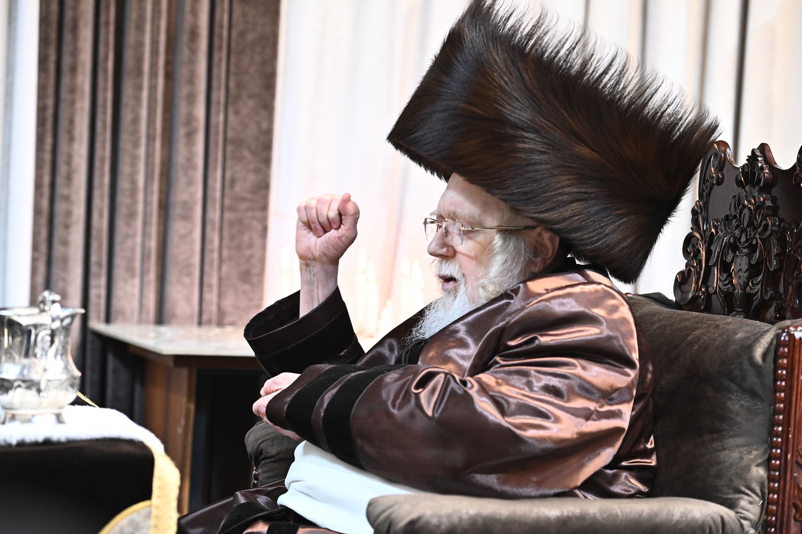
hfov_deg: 20.4
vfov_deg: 13.7
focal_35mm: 100
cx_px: 401
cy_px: 267
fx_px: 2227
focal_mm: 100
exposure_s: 1/250
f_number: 4
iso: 2500
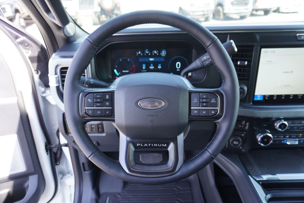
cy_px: 102
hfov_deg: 73.7
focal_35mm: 24
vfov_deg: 53.2
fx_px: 203
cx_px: 152
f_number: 4
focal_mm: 16
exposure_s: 1/60
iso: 125
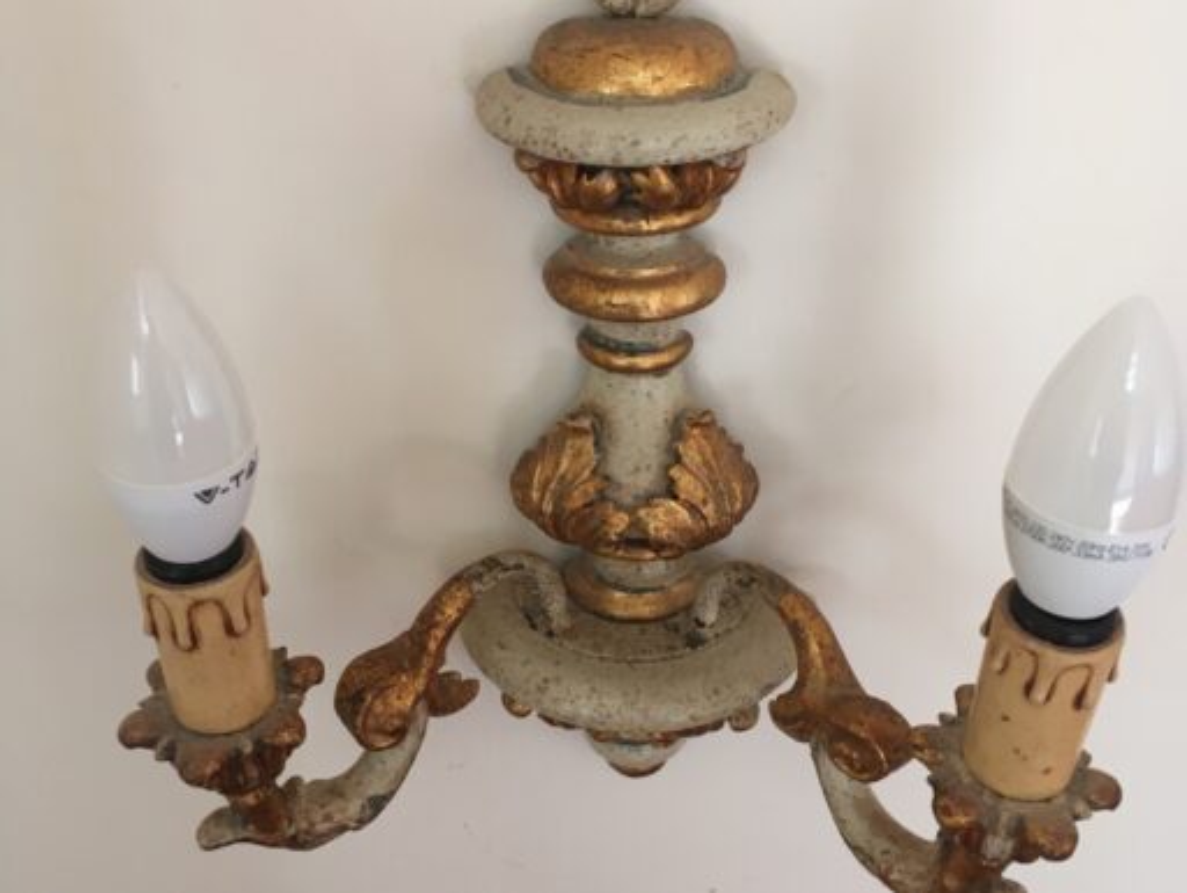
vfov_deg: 48.3
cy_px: 446
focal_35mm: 29
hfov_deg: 61.6
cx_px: 594
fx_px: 995
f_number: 2.2
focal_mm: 4.15
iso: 80
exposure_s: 1/33
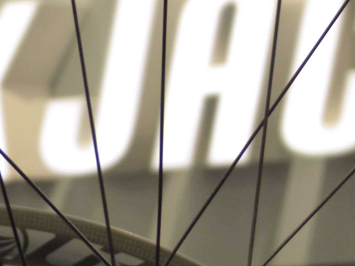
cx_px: 473
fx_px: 3918
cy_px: -66
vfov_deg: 3.9
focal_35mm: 382
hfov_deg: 5.2
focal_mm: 23.5
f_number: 2.8
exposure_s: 1/200
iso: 320
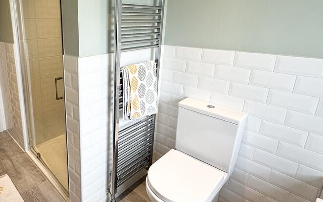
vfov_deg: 52.5
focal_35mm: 23
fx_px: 202
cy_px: 77
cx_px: 90
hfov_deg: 73.0
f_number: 2.2
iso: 80
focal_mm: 2.22
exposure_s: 1/100
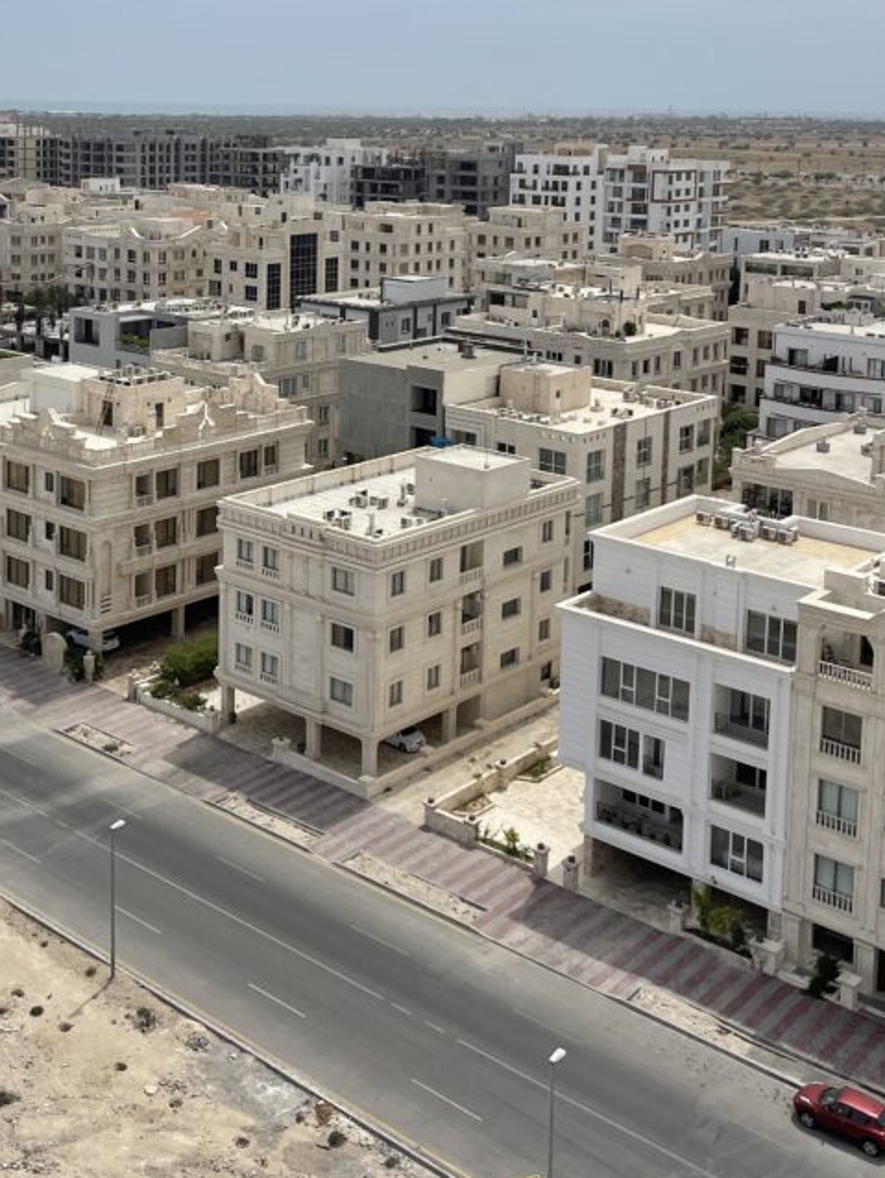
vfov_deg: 41.5
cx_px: 264
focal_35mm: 44
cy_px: 277
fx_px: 1499
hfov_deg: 32.5
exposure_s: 1/8547
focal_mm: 5.1
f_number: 1.6
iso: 32
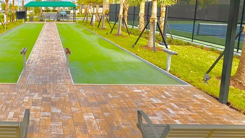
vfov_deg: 40.2
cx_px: 48
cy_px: 32
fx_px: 182
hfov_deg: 62.1
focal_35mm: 28
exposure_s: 1/1110
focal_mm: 2.22
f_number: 2.2
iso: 40
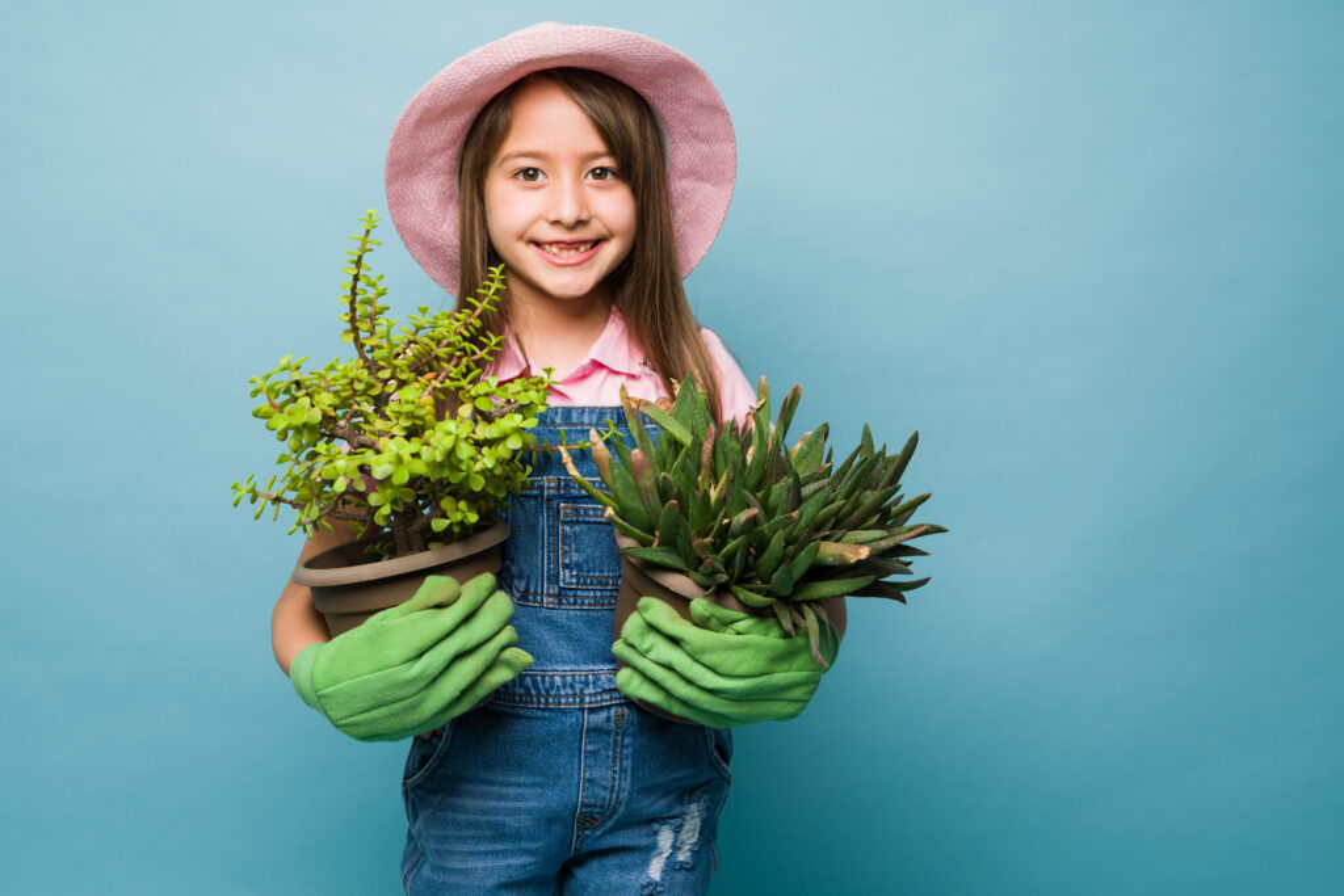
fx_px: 2165
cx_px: 672
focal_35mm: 58
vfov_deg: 23.4
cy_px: 448
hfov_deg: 34.5
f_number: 5
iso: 100
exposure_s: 1/160
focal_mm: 58
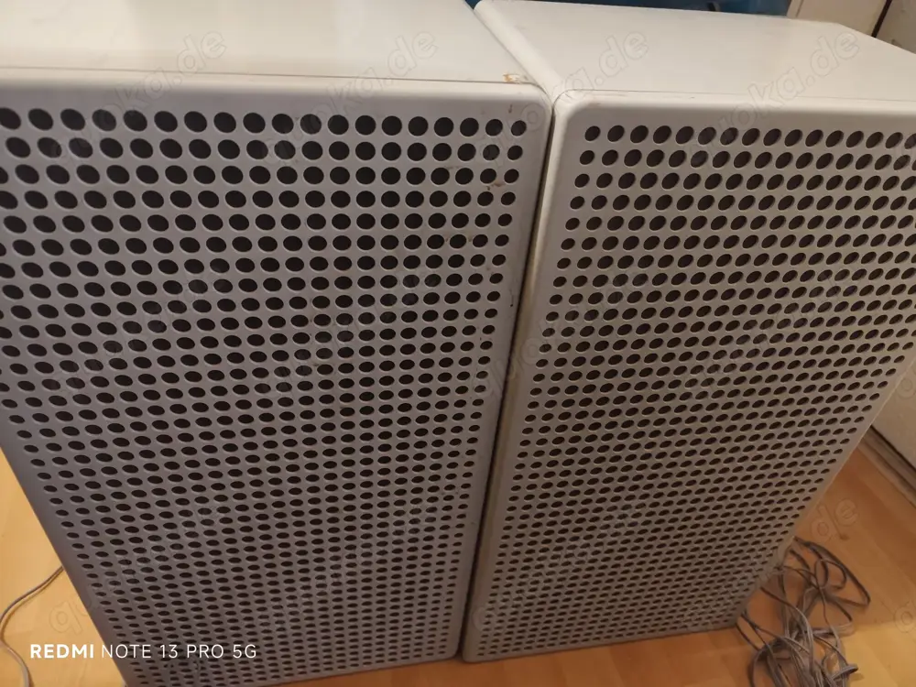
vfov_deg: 58.9
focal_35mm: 23
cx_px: 458
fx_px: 609
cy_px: 344
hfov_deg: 73.9
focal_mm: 6.14
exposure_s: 1/14.3
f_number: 1.65
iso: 2000
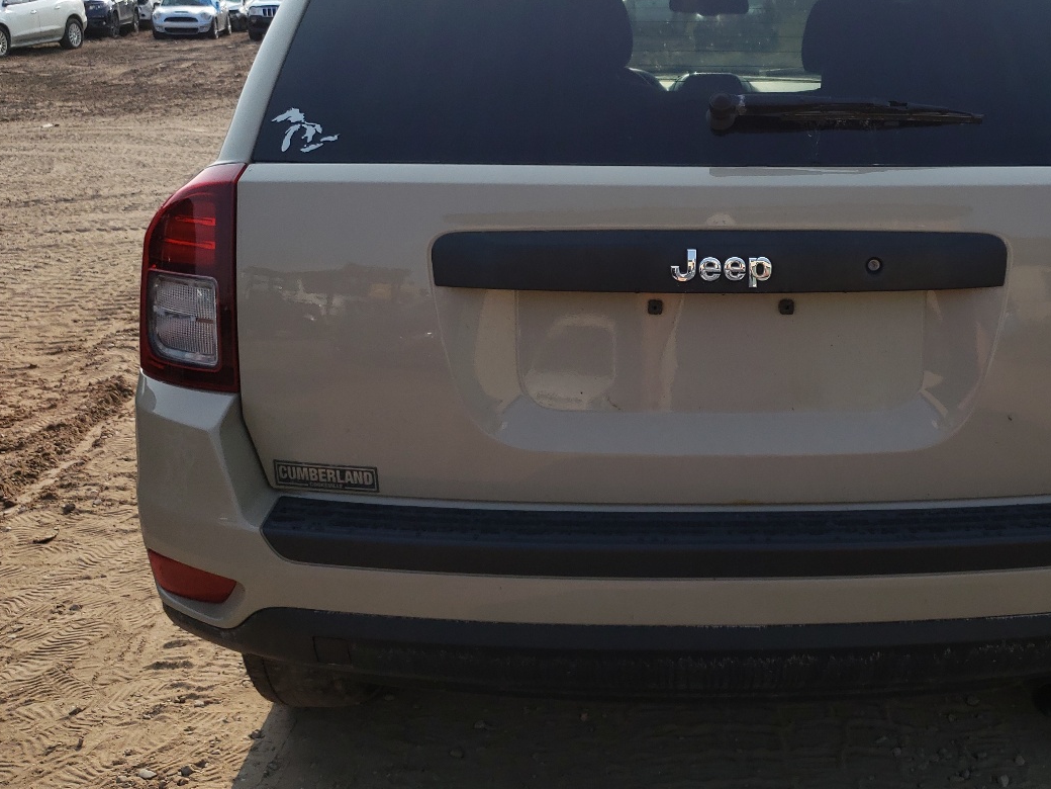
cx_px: 723
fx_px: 1214
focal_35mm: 40
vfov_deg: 35.8
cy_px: 295
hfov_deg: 45.9
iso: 50
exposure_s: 1/2000
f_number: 1.5
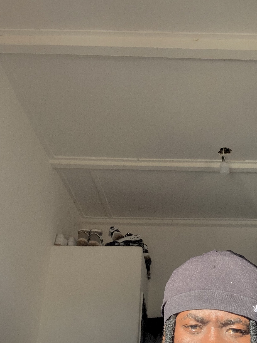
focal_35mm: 45
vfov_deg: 41.8
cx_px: 179
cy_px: 213
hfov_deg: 31.8
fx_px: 445
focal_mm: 2.87
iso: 25
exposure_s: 1/121
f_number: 2.2
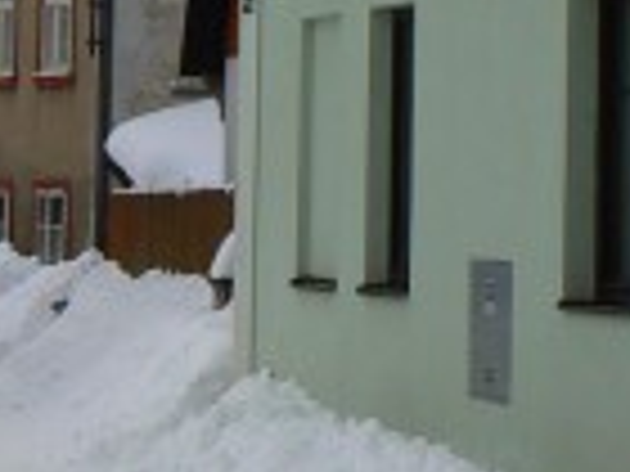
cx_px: -32
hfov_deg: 8.1
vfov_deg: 6.1
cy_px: -214
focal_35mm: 242
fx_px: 4404
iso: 80
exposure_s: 1/500
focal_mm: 11.4
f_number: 6.3
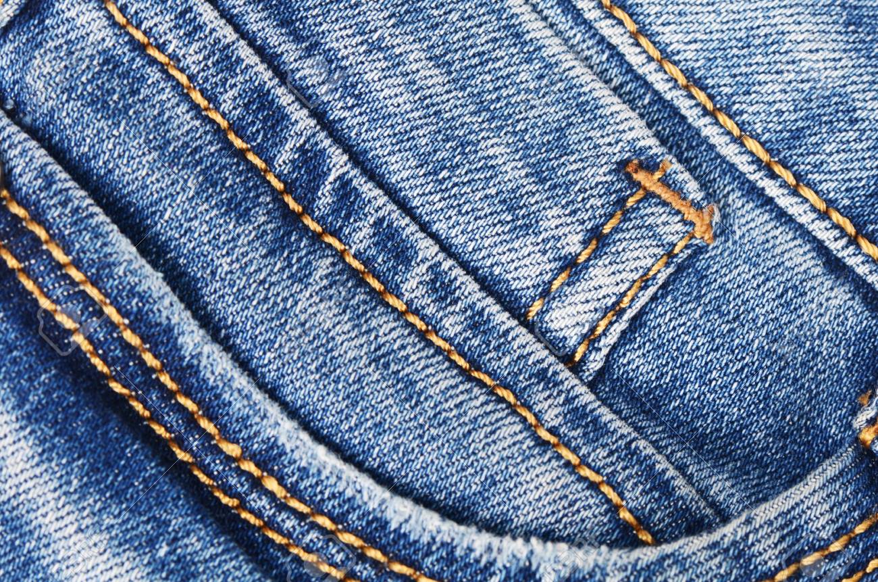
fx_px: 3833
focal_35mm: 158
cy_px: 291
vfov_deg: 8.7
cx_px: 439
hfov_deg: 13.1
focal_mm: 105
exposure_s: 1/200
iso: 100
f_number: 11
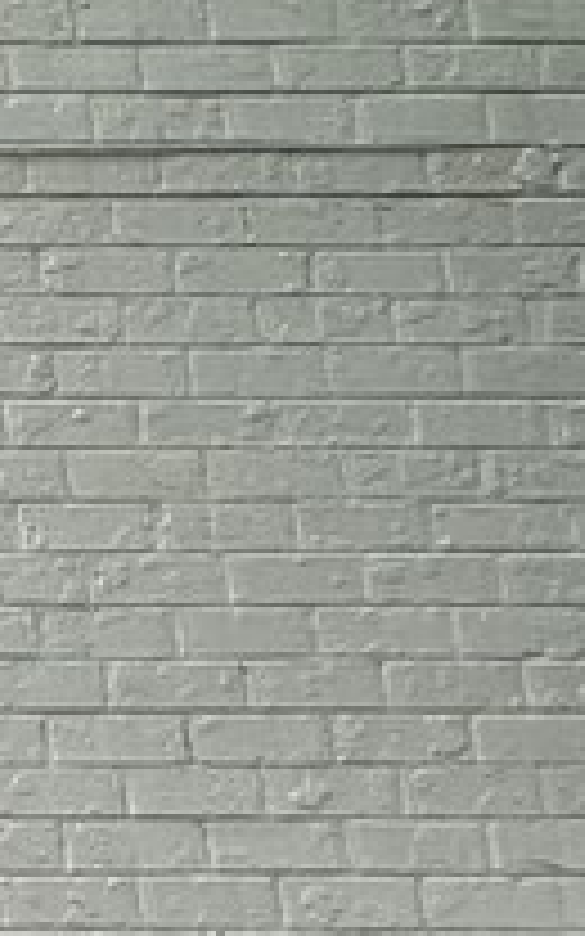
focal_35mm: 73
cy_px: 576
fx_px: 1862
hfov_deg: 8.4
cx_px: -1710
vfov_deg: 28.1
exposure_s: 1/313
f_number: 2.2
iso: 50
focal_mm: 2.22
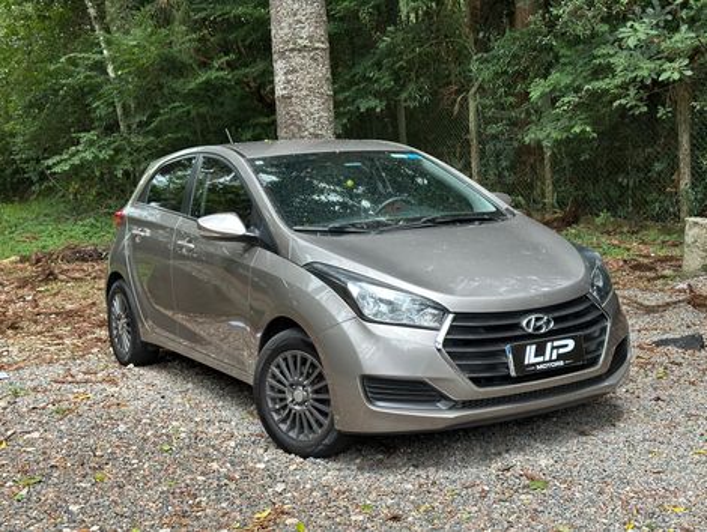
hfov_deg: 39.6
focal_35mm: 48
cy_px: 266
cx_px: 354
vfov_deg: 30.3
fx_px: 982
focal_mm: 6.86
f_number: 1.78
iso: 200
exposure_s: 1/40
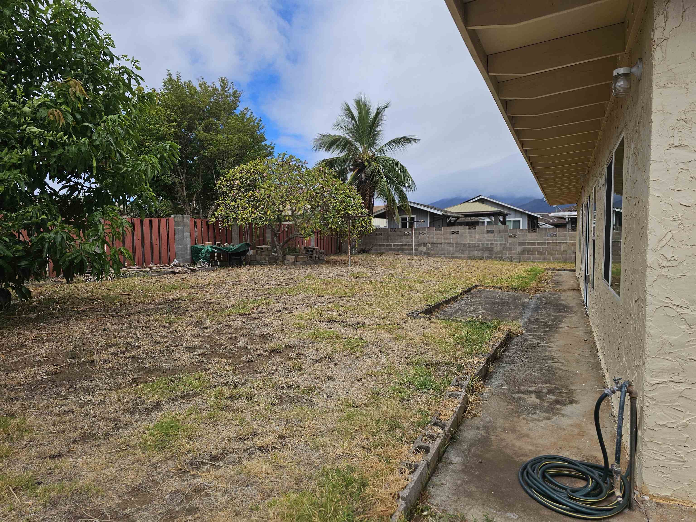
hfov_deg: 73.9
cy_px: 261
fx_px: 462
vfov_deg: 58.9
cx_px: 348
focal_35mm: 23
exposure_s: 1/1238
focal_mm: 6.3
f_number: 1.7
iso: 20
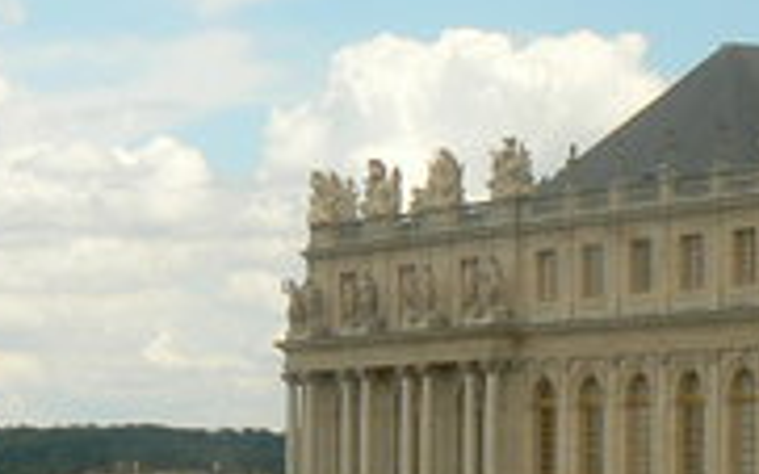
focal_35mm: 169
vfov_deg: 7.6
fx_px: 3495
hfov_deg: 12.1
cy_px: 747
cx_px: -130
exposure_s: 1/250
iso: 80
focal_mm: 6
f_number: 5.6
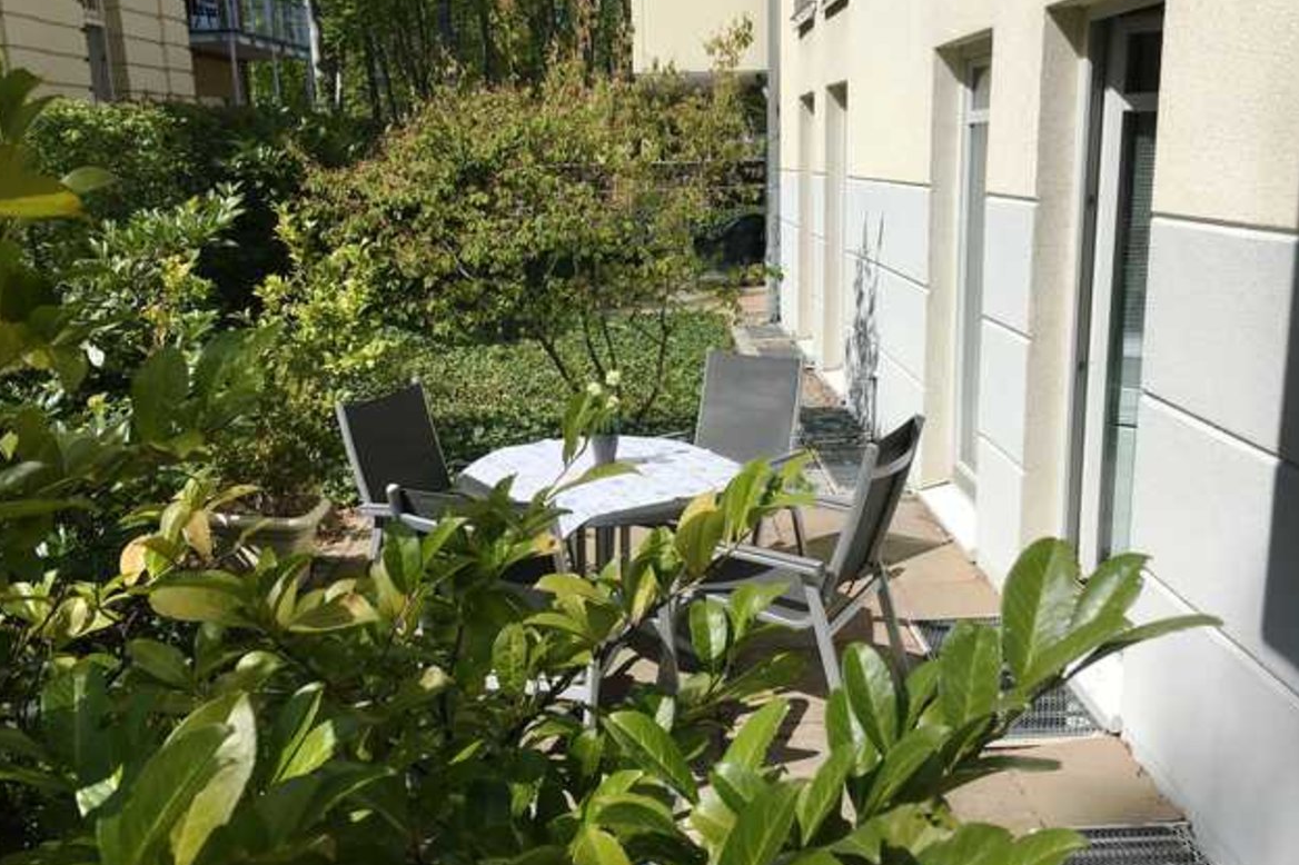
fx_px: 1118
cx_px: 656
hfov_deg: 60.3
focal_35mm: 31
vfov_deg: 42.3
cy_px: 395
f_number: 2.2
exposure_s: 1/2747
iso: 25
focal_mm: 4.15
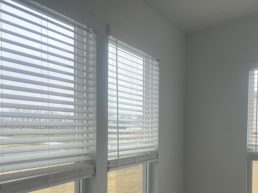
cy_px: 145
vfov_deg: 31.6
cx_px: 175
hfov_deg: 41.5
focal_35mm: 45
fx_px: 335
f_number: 1.5
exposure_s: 1/387
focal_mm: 5.7
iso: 50
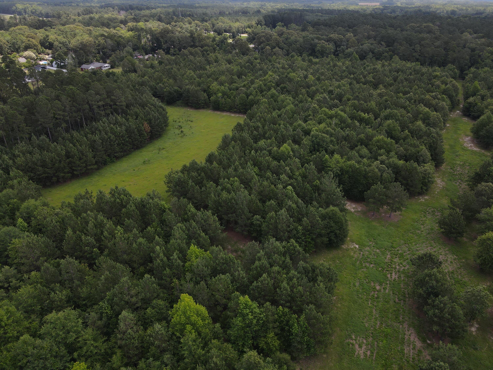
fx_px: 342
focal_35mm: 24
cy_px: 185
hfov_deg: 71.6
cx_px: 246
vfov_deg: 56.8
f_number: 2.8
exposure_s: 1/400
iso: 100
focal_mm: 4.5
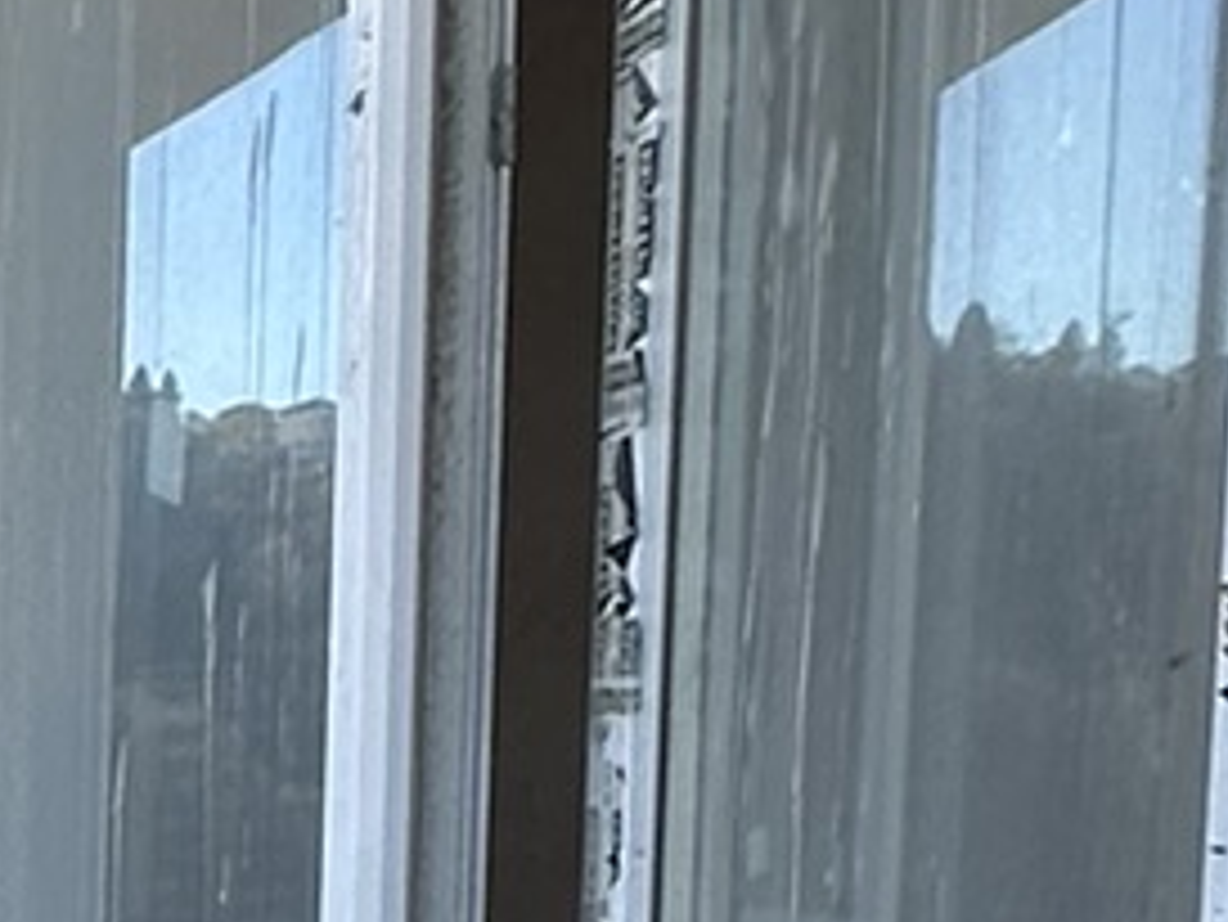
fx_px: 3727
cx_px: -837
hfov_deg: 16.3
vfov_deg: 13.5
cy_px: 1250
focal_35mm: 105
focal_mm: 2.22
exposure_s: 1/229
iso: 40
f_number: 2.2
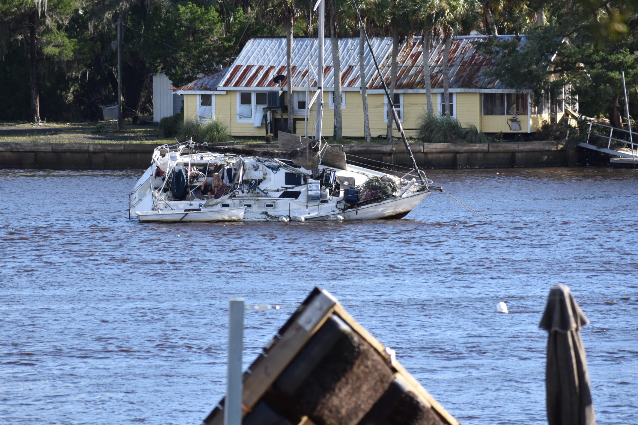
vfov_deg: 5.3
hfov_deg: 7.9
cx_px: 298
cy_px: 205
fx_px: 4636
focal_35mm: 262
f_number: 5
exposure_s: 1/1000
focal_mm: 145
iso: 400
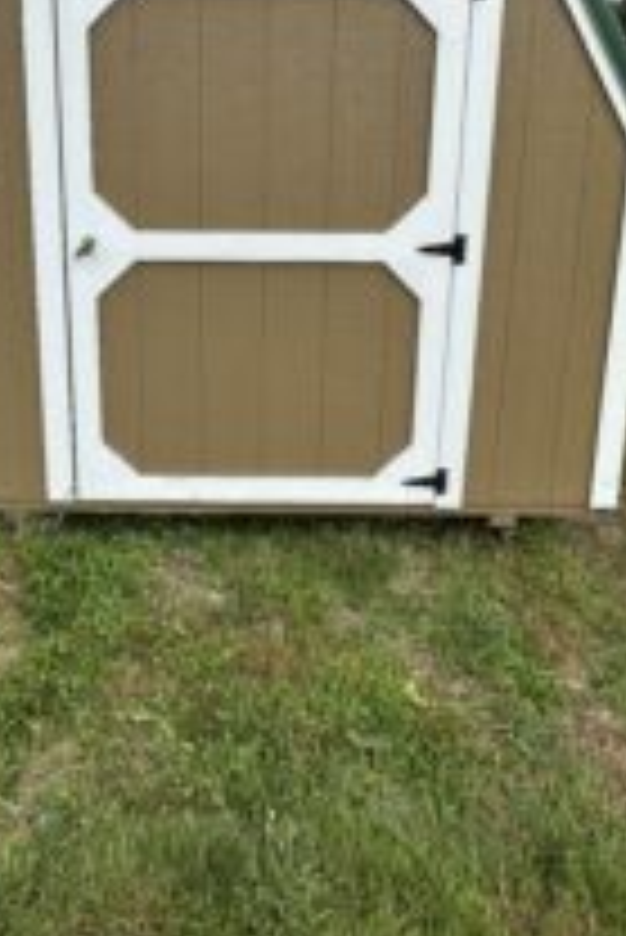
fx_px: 729
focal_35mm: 28
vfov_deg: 61.6
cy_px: 230
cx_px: 248
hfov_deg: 46.2
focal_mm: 2.22
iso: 40
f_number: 2.2
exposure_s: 1/868
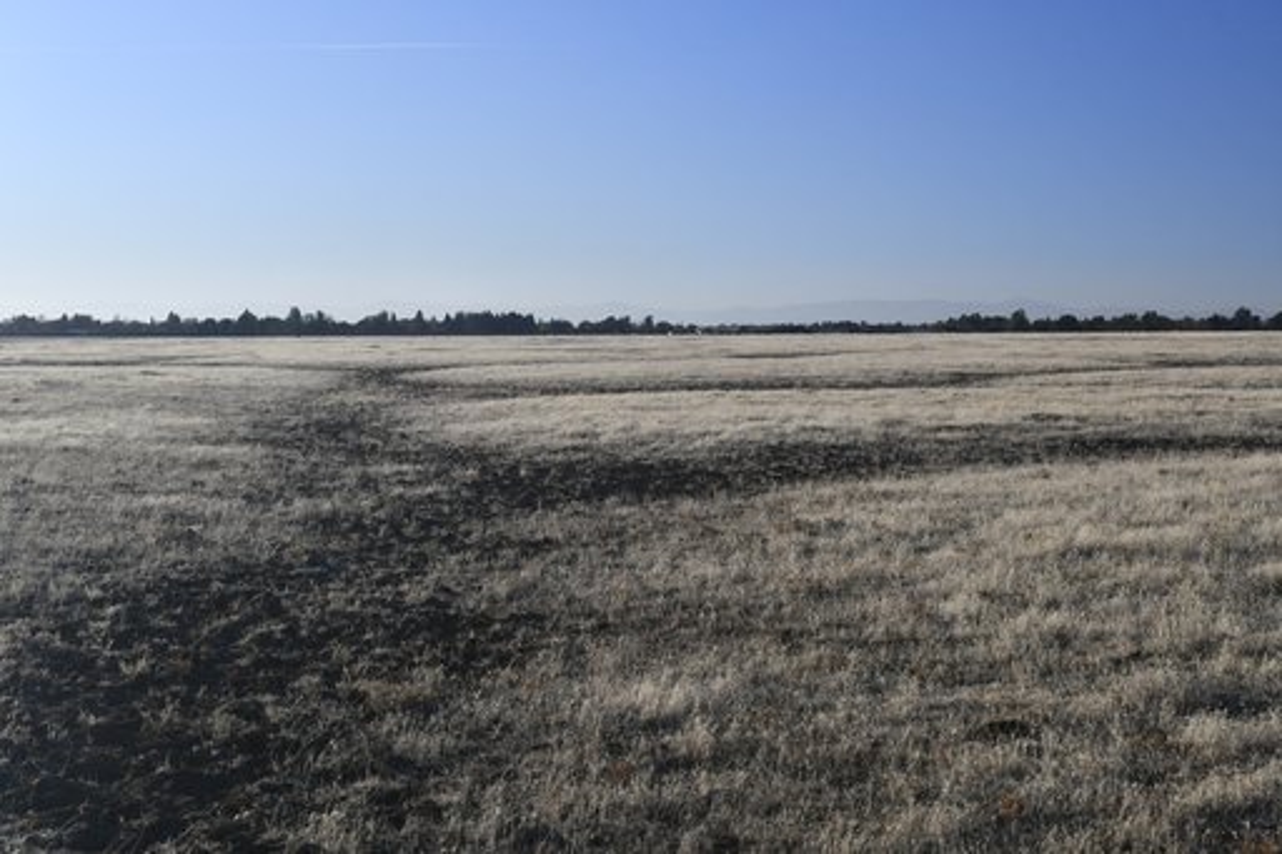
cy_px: 427
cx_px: 641
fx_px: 1602
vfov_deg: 29.8
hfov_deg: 43.6
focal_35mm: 45
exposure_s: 1/400
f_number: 10
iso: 400
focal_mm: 30
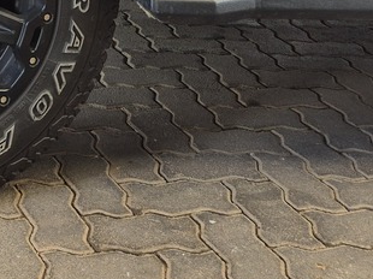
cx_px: -106
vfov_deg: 17.2
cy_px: -154
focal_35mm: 76
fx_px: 818
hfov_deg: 23.0
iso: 50
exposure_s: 1/180
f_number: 1.8
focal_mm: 5.4
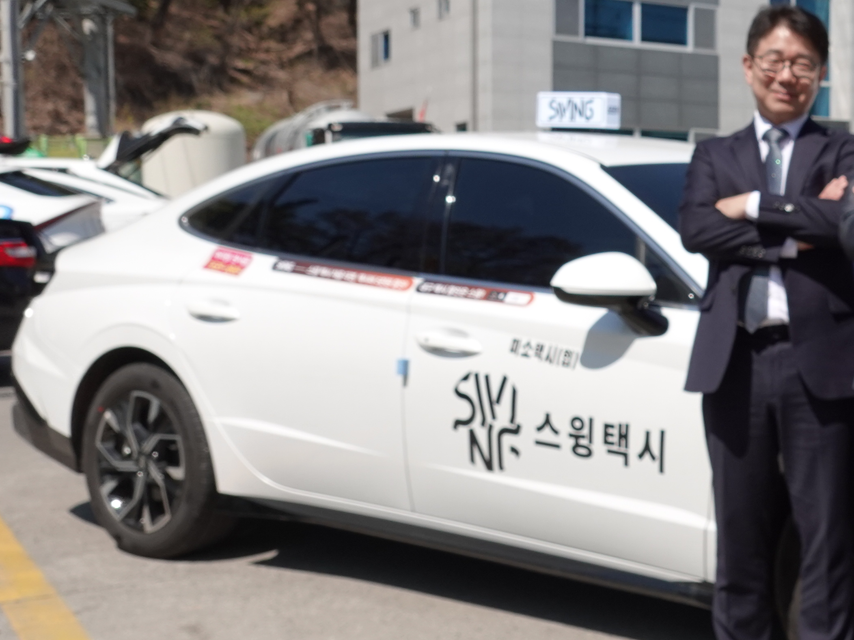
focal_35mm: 60
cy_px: 270
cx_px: 924
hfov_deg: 29.3
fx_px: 1480
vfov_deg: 24.4
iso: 100
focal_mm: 9
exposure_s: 1/1000
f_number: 4
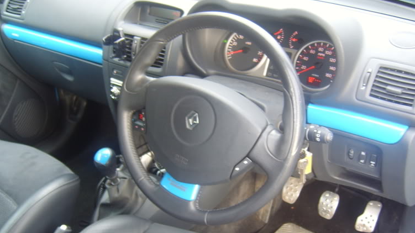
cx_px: 203
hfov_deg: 55.3
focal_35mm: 36
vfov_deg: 32.5
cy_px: 156
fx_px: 396
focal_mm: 8.13
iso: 100
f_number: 2.7
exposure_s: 1/6
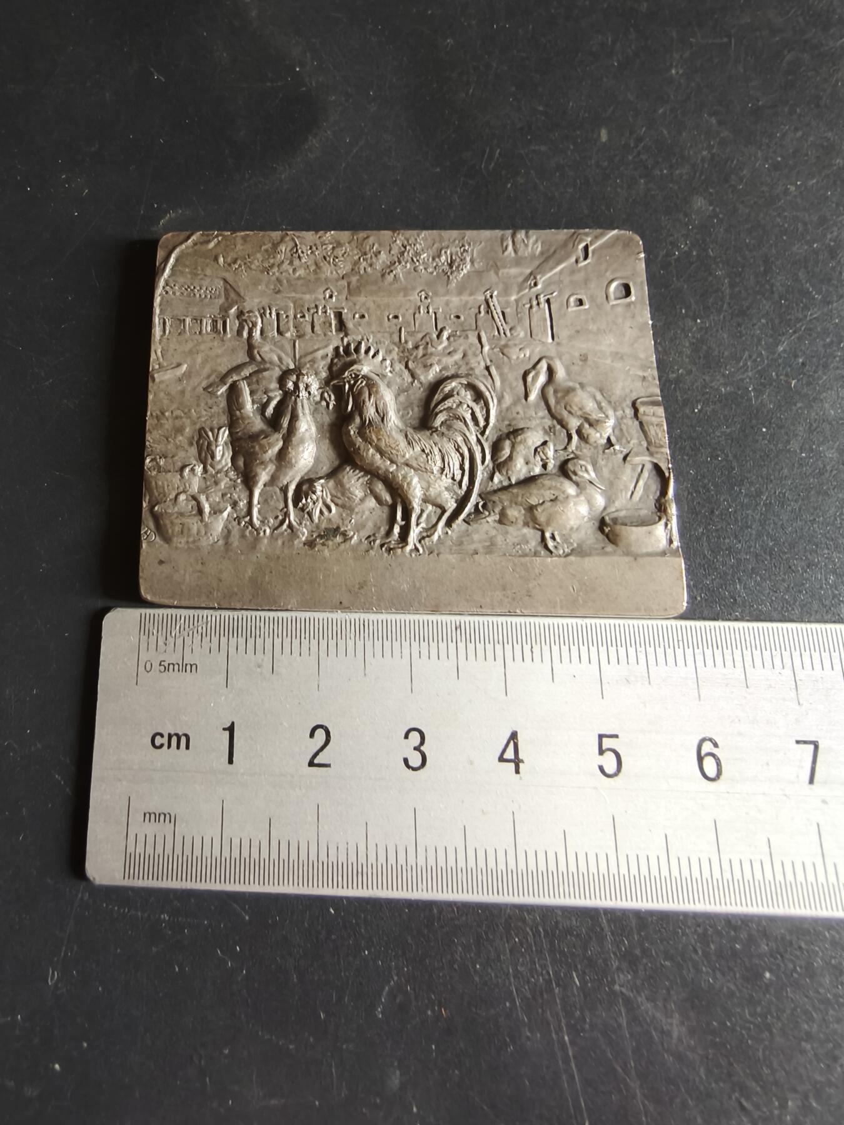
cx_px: 422
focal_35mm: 23
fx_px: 748
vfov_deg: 73.9
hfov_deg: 58.9
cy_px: 562
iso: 800
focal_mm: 2.32
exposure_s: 1/33.3
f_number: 2
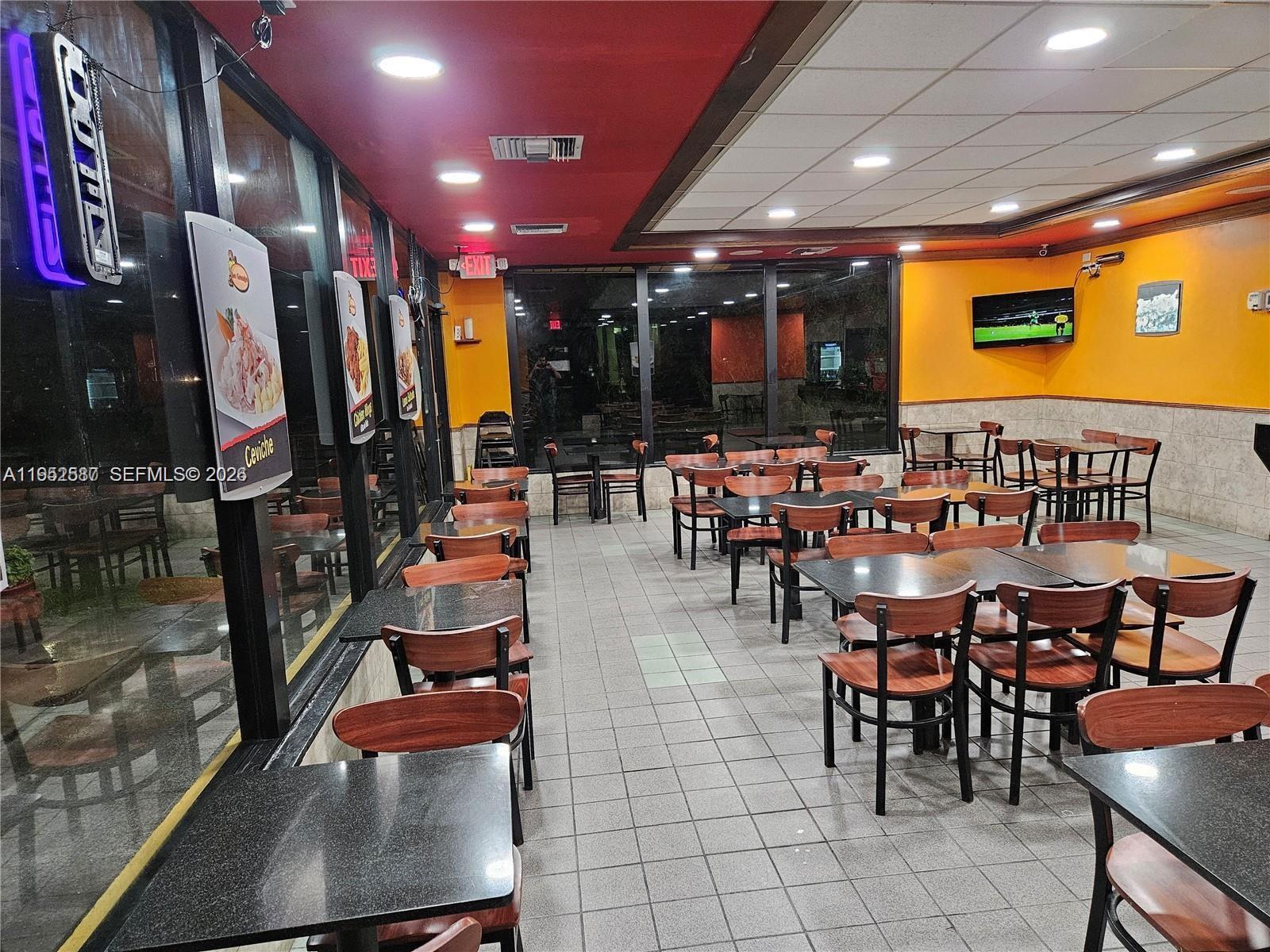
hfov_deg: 73.9
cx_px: 635
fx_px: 844
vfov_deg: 58.9
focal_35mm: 23
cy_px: 476
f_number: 1.8
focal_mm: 5.4
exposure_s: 1/120
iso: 800
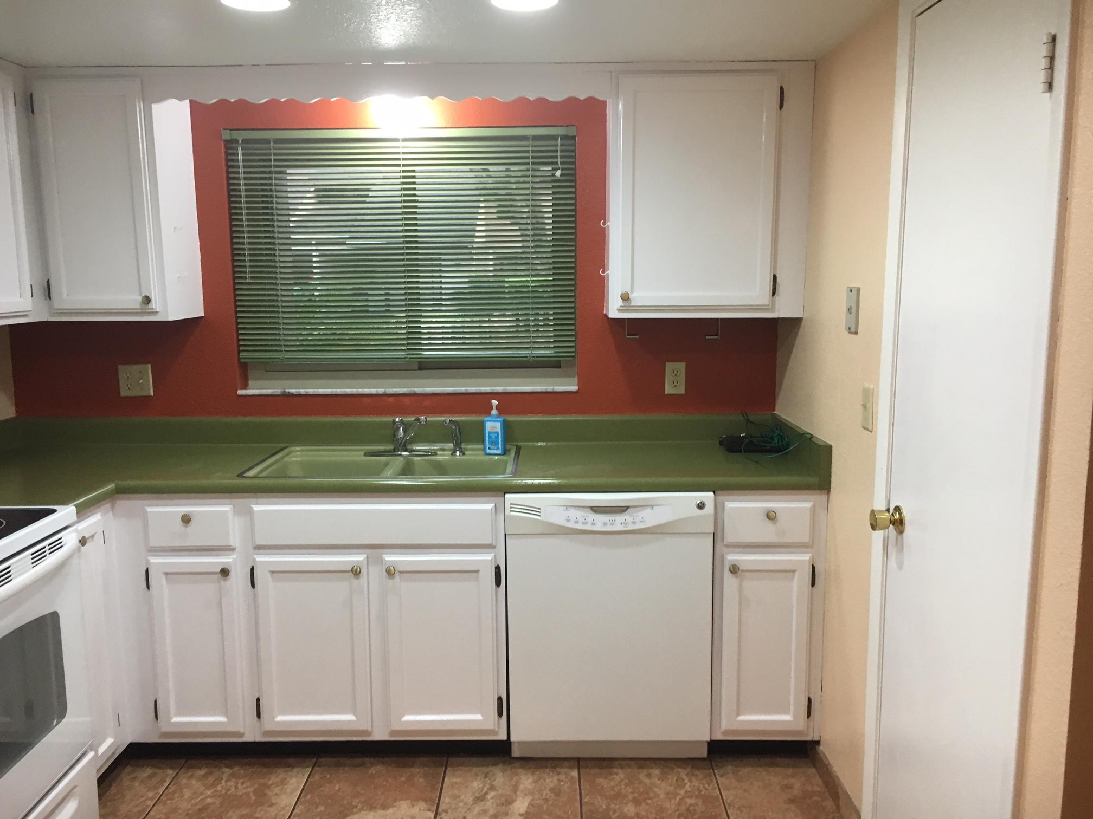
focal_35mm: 29
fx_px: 916
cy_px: 410
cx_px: 546
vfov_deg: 48.2
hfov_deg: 61.7
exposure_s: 1/30
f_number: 2.2
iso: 80
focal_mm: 4.15
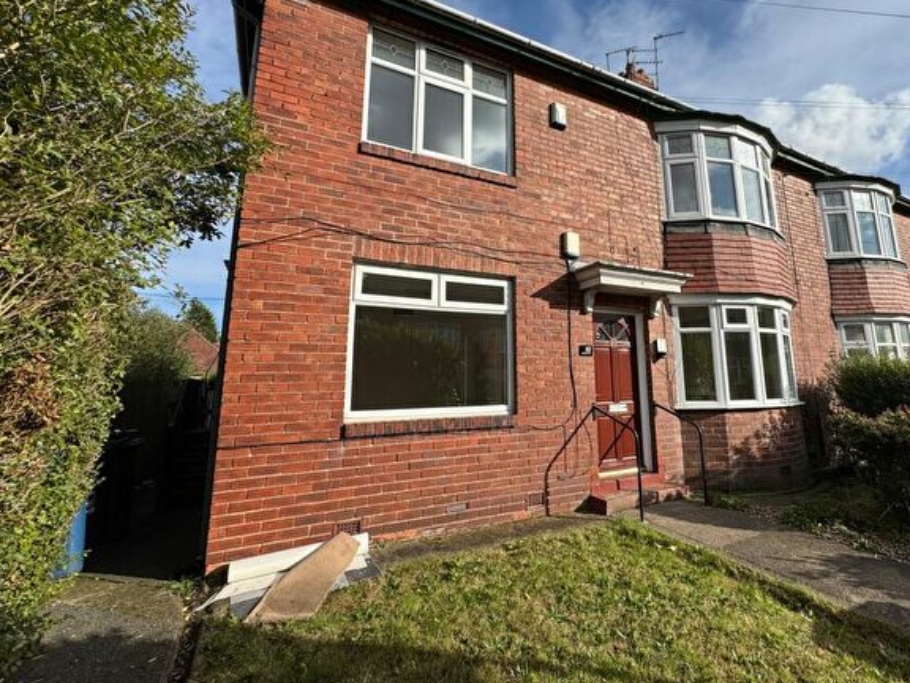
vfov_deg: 74.5
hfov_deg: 90.3
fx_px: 447
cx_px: 529
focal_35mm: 17
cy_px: 308
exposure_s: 1/2083
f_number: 2.2
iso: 50
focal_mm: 2.22
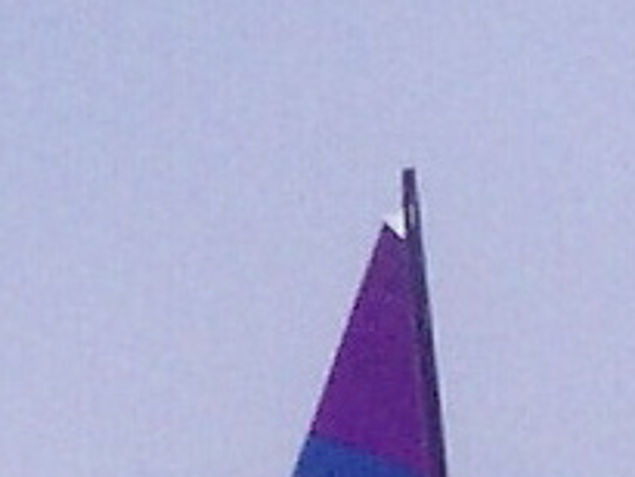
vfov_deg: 7.9
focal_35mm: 177
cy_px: 1028
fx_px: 3249
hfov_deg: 11.1
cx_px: 440
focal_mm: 5.8
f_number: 4.3
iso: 50
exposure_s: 1/800
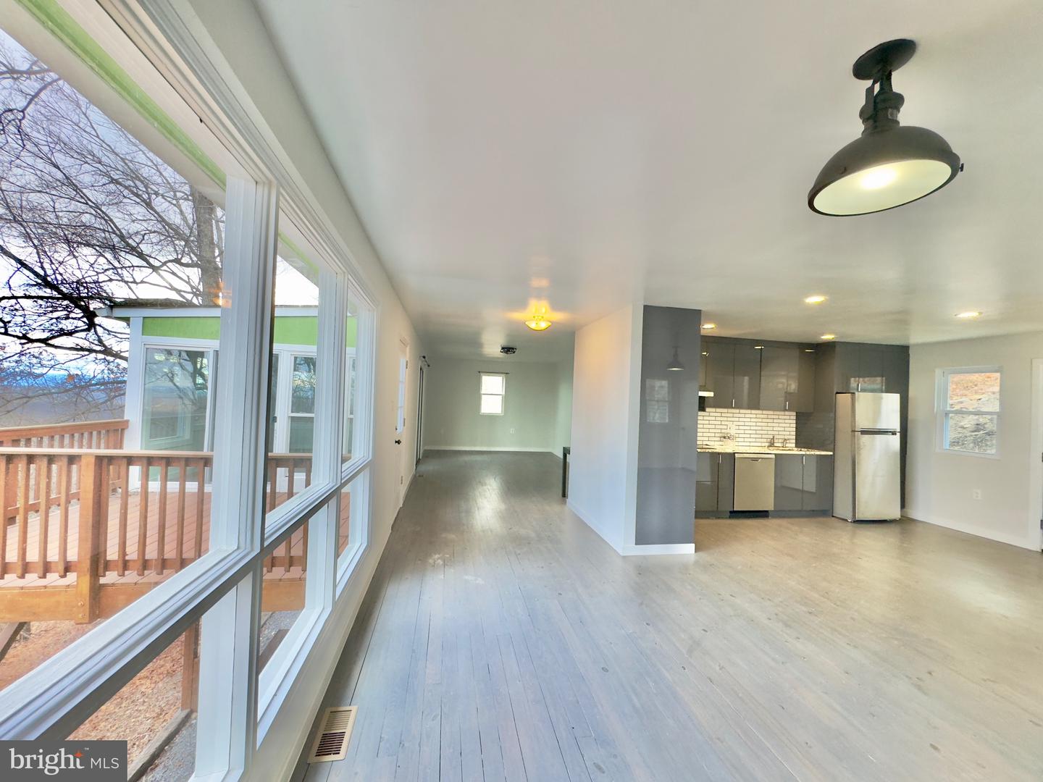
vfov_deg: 85.7
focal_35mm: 14
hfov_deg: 102.1
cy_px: 391
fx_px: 422
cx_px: 522
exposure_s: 1/120
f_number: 2.2
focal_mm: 2.22
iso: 200
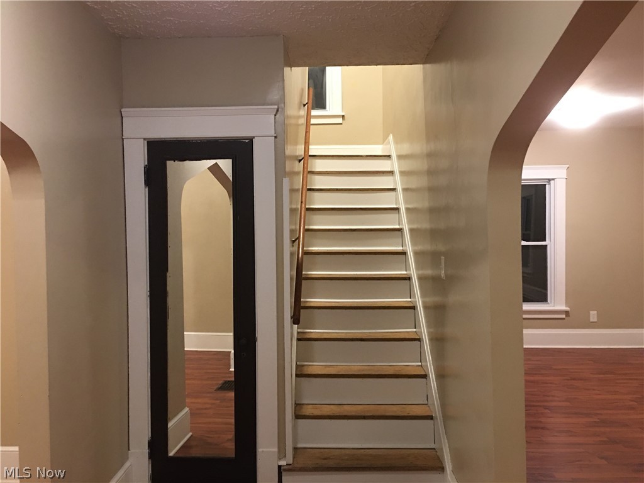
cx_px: 322
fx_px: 540
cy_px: 242
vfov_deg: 48.2
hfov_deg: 61.7
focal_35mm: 29
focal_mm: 4.15
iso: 64
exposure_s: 1/4
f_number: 2.2
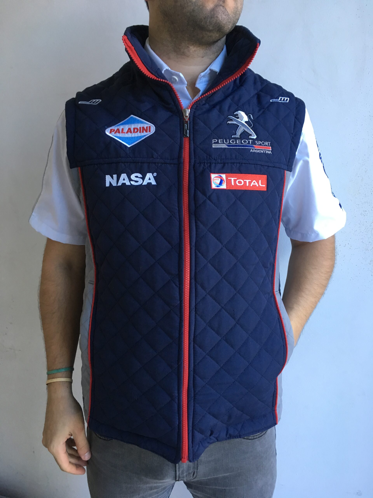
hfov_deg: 48.2
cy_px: 249
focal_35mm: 29
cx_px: 186
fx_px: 417
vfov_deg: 61.7
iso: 125
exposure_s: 1/33
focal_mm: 4.15
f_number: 2.2
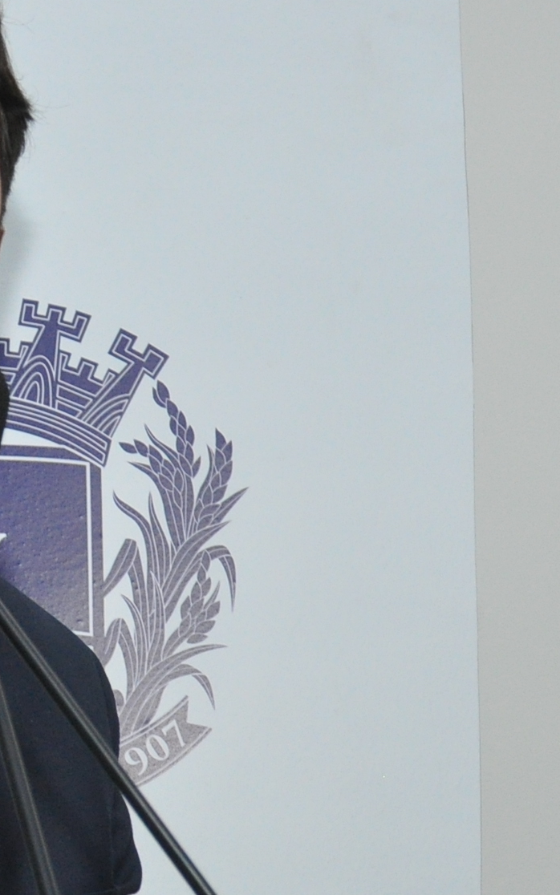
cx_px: -88
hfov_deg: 7.4
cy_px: 665
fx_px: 4296
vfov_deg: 11.9
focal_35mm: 176
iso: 800
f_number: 5.6
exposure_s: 1/60
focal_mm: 40
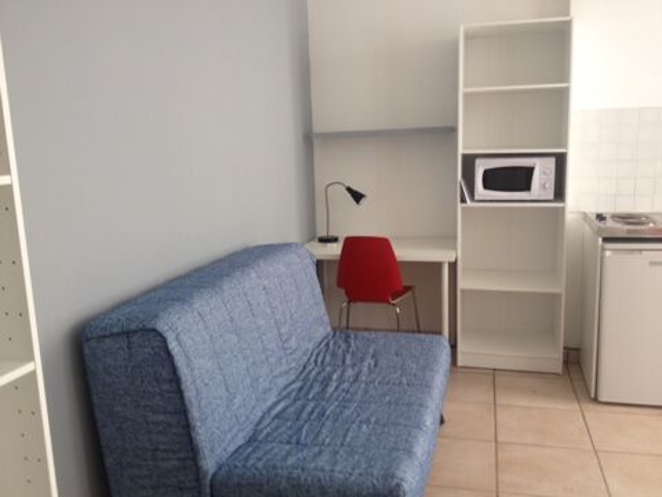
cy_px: 248
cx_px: 331
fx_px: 669
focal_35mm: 35
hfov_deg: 52.6
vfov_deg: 40.7
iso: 50
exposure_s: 1/24
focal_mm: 4.28
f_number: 2.4
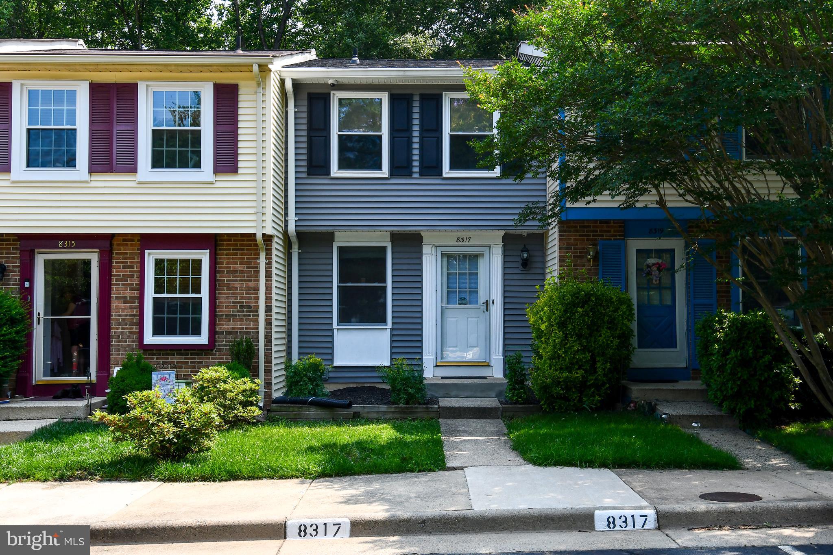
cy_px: 278
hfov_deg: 61.9
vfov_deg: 43.6
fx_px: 694
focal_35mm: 30
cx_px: 416
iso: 200
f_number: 8
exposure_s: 1/250
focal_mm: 20
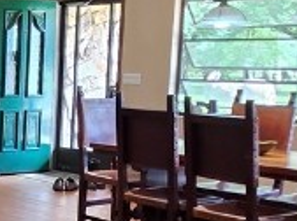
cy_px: 140
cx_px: -214
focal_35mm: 79
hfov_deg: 19.5
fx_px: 676
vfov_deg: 18.6
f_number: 1.9
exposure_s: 1/60
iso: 200
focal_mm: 2.2
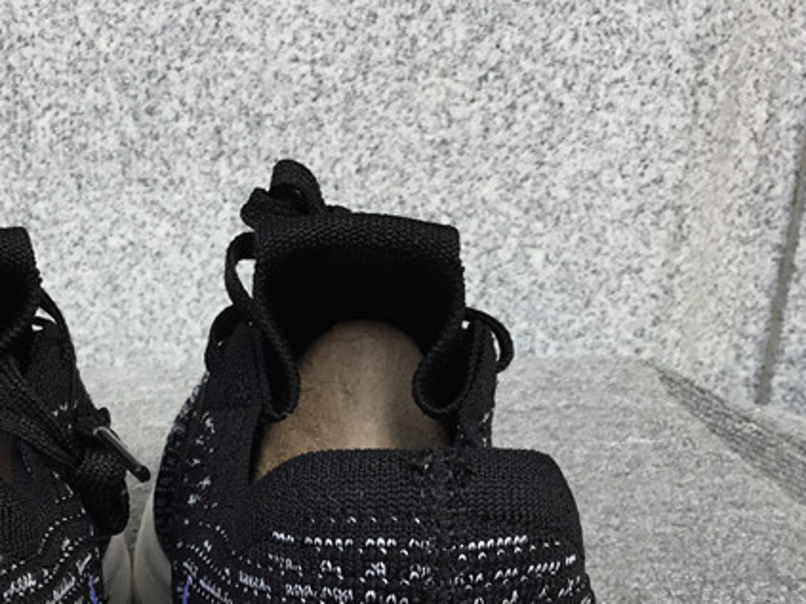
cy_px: 603
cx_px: 189
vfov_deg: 21.5
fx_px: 1536
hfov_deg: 28.9
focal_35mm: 66
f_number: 2.4
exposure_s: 1/128
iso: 25
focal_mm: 3.3
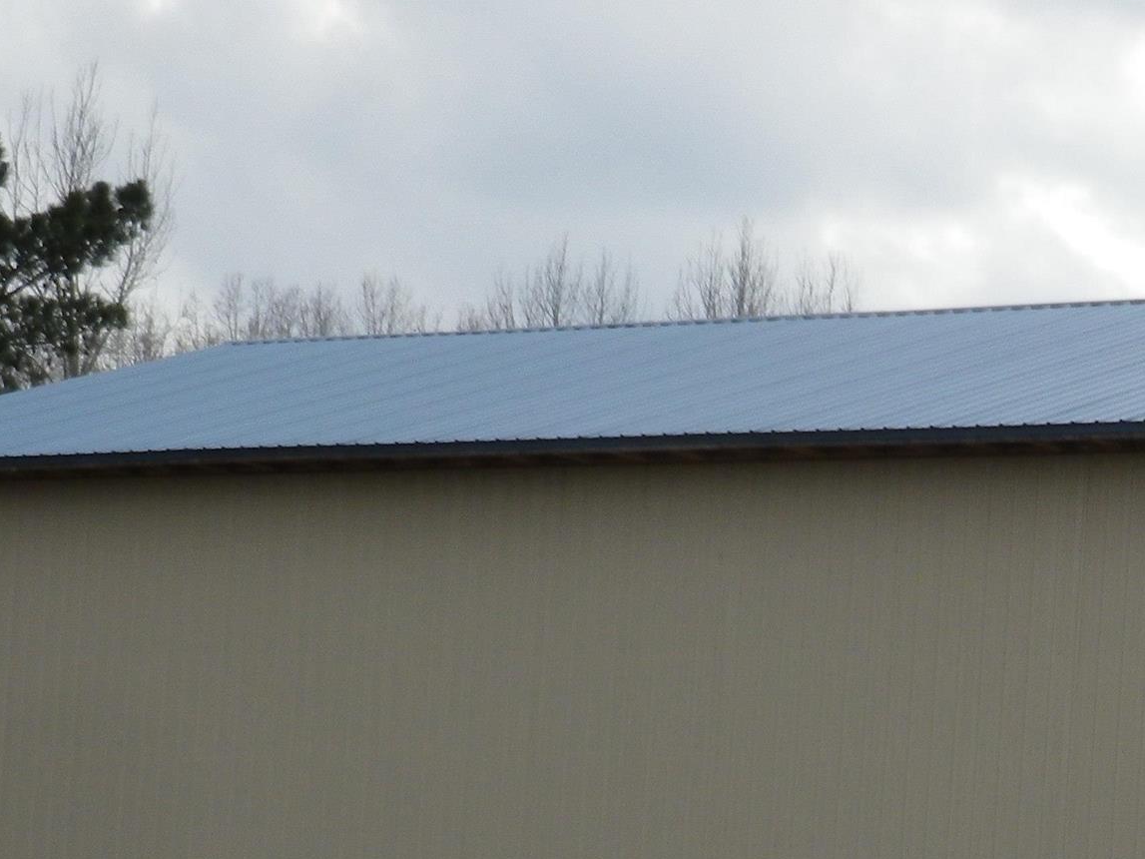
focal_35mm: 142
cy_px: 847
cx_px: 1162
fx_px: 4696
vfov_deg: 10.4
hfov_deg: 13.7
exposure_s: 1/320
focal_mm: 9.5
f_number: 4.4
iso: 80
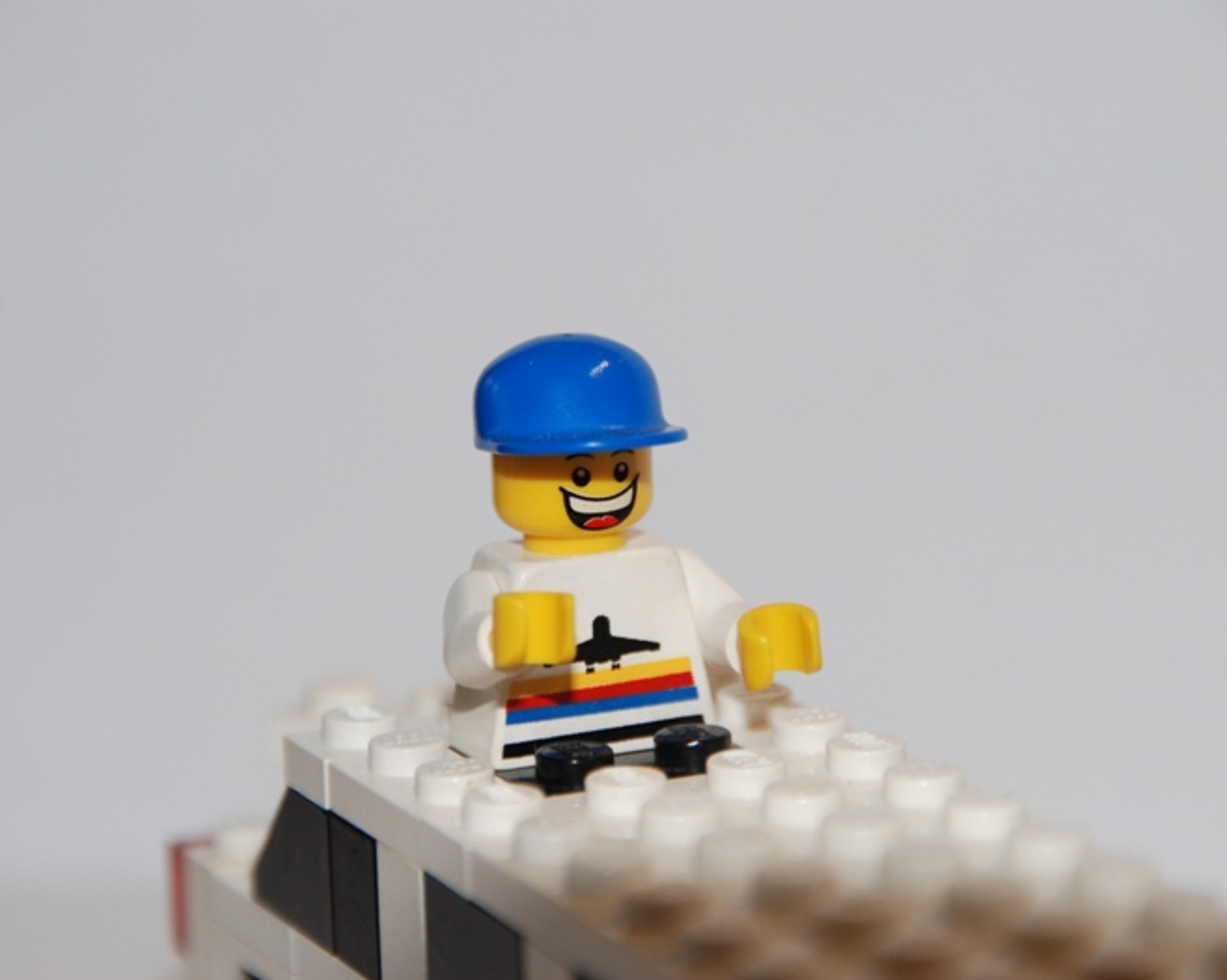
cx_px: 597
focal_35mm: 232
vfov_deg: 6.7
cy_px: 486
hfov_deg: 8.3
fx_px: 8407
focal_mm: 135
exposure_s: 1/60
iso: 400
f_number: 6
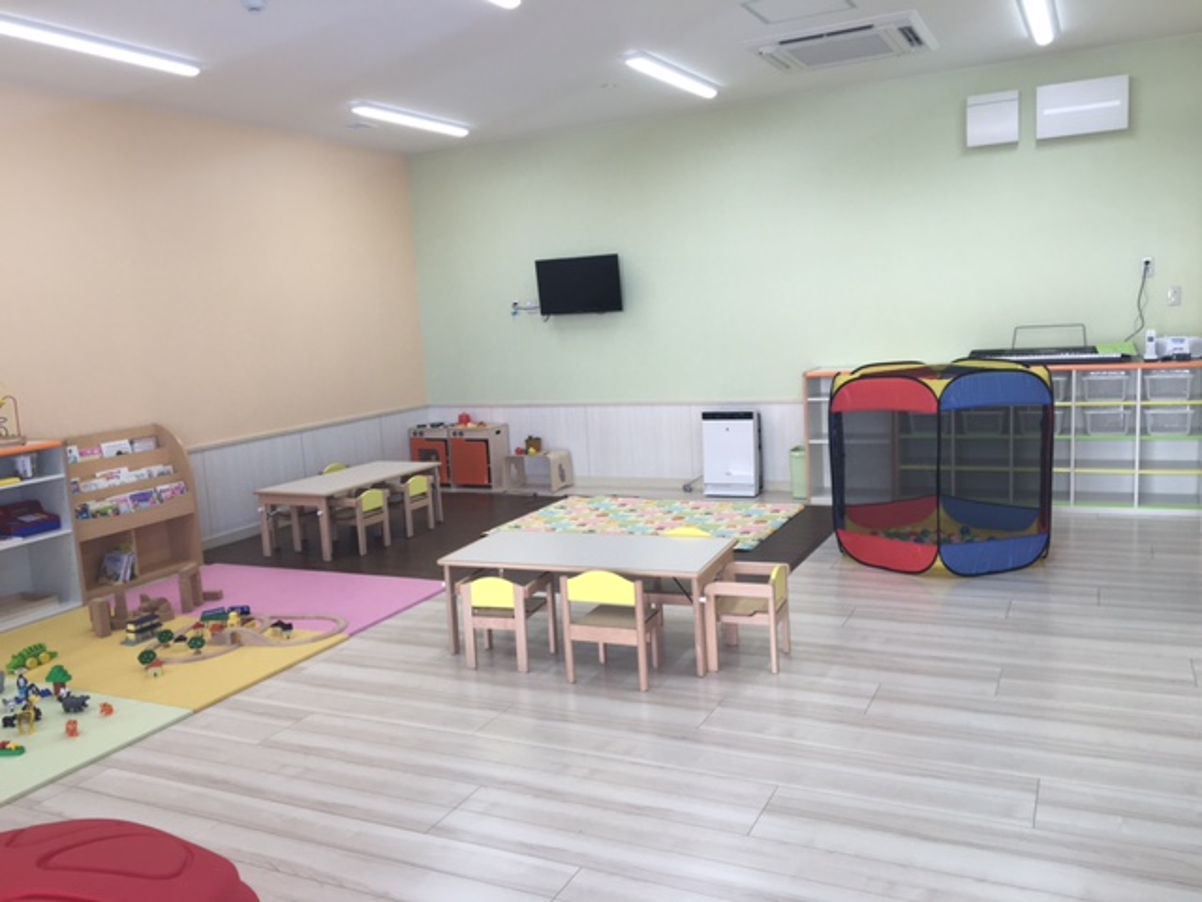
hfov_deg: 61.7
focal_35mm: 29
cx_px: 601
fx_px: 1007
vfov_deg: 48.2
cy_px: 451
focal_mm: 4.15
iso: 32
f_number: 2.2
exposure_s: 1/60
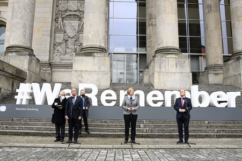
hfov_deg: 58.8
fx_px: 215
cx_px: 121
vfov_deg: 41.1
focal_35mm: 32
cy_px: 80
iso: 2500
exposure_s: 1/500
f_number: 5.6
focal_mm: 32
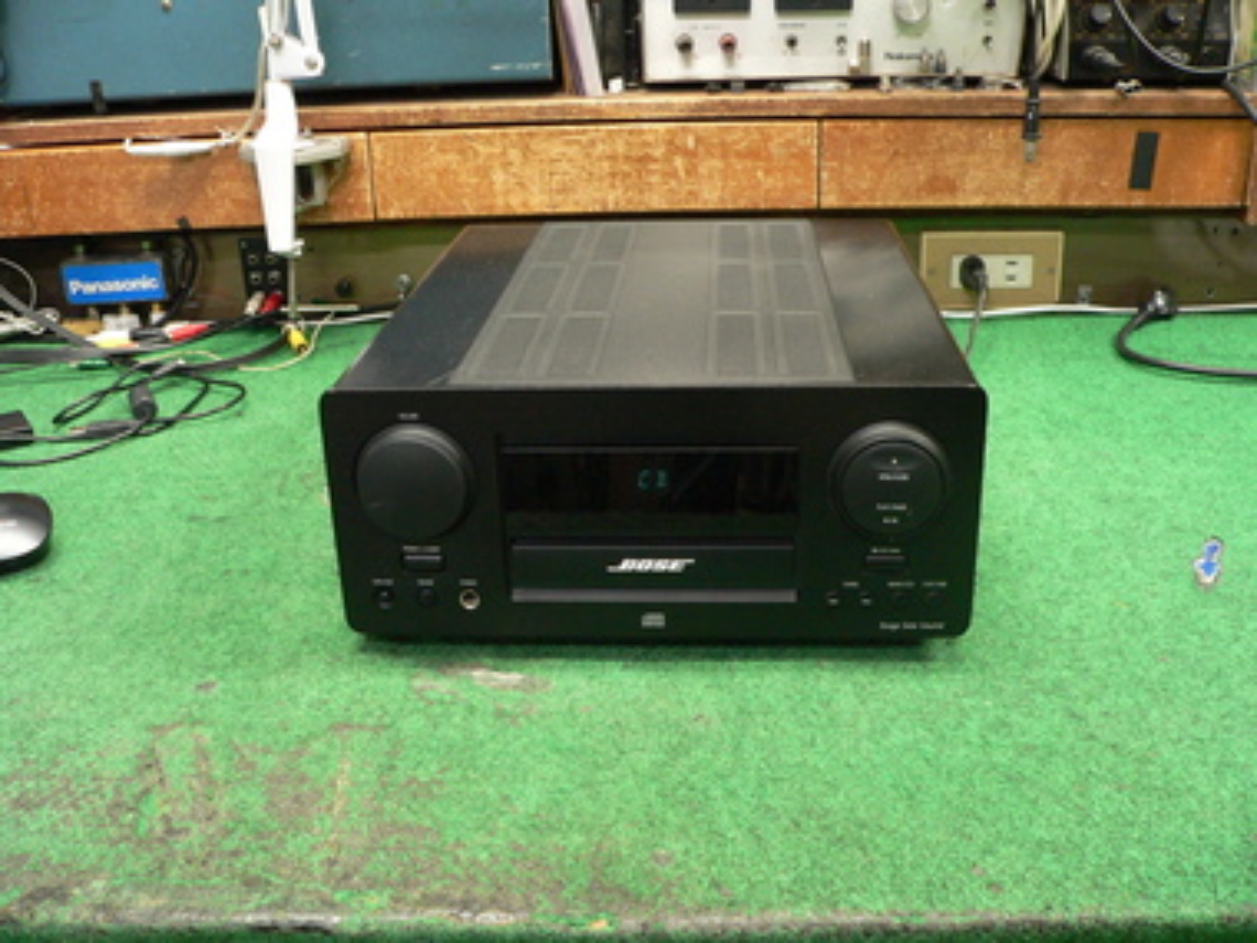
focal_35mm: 36
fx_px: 1307
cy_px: 472
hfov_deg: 51.4
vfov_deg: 39.7
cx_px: 628
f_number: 2.8
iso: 200
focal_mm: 6
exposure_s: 1/8
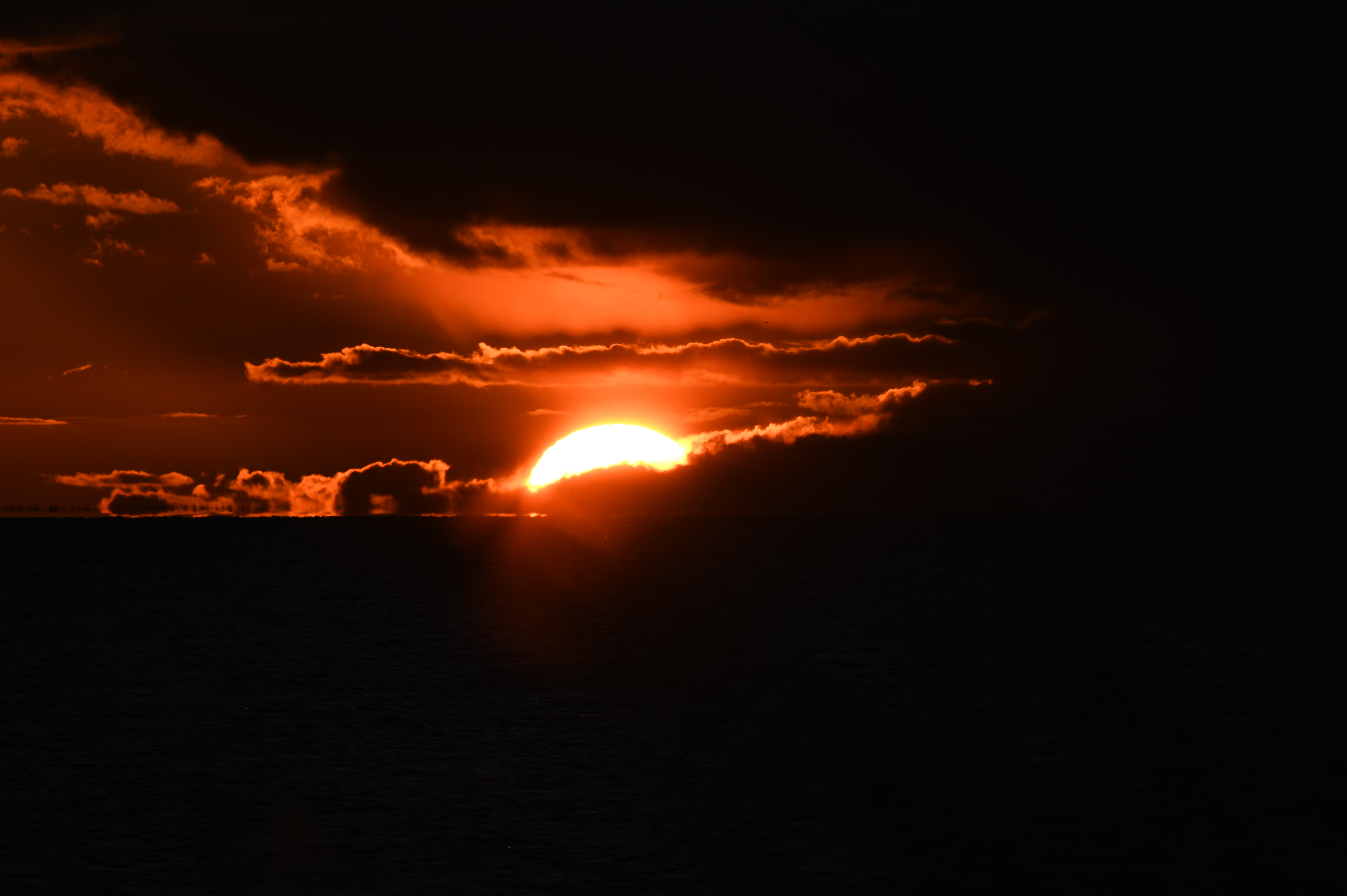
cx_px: 674
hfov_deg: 4.1
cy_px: 448
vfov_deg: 2.7
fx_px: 18695
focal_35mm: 500
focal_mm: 500
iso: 100
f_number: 20
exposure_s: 1/320
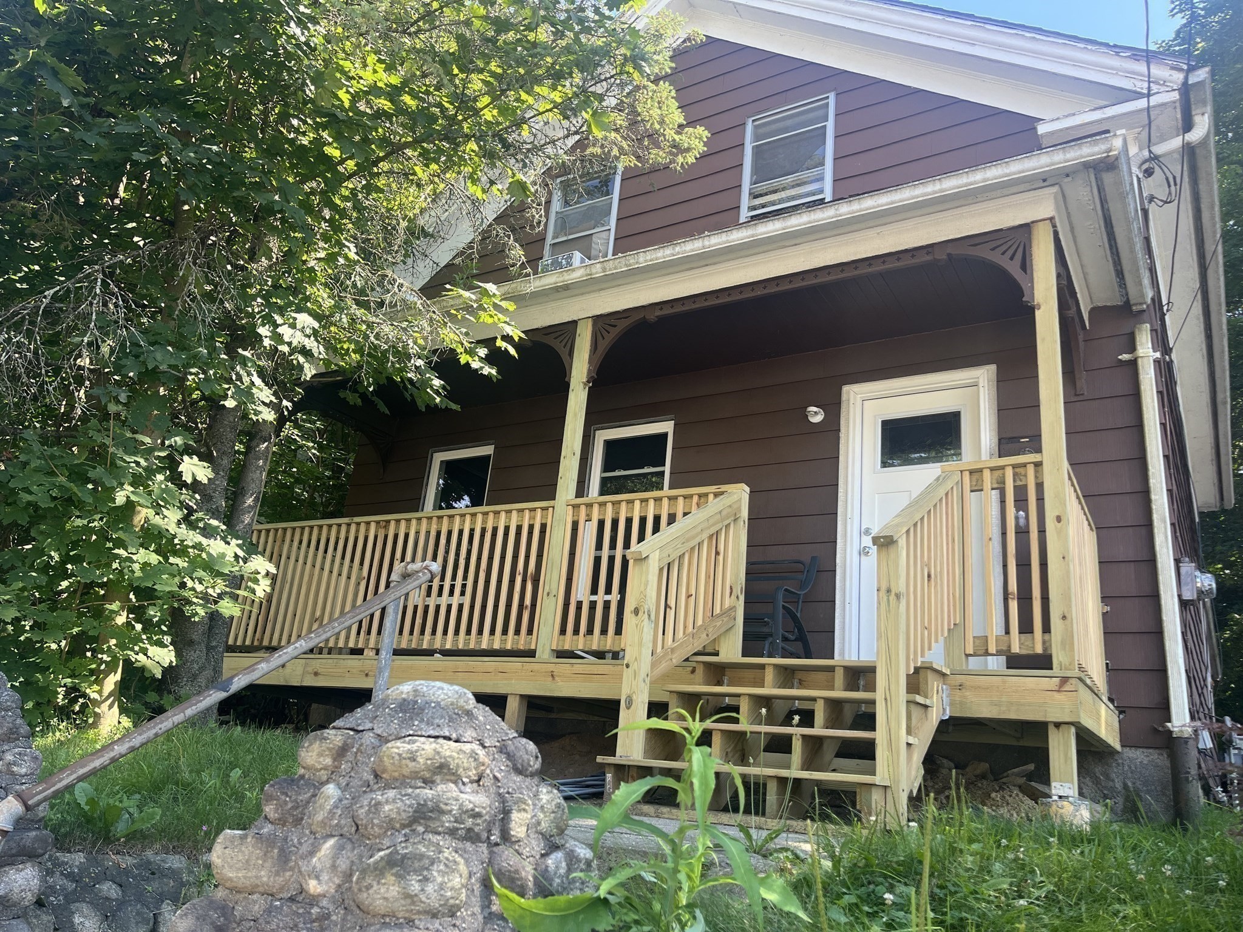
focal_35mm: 26
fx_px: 934
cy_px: 466
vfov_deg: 53.1
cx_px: 622
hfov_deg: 67.3
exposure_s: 1/296
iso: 50
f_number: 1.6
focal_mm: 5.1
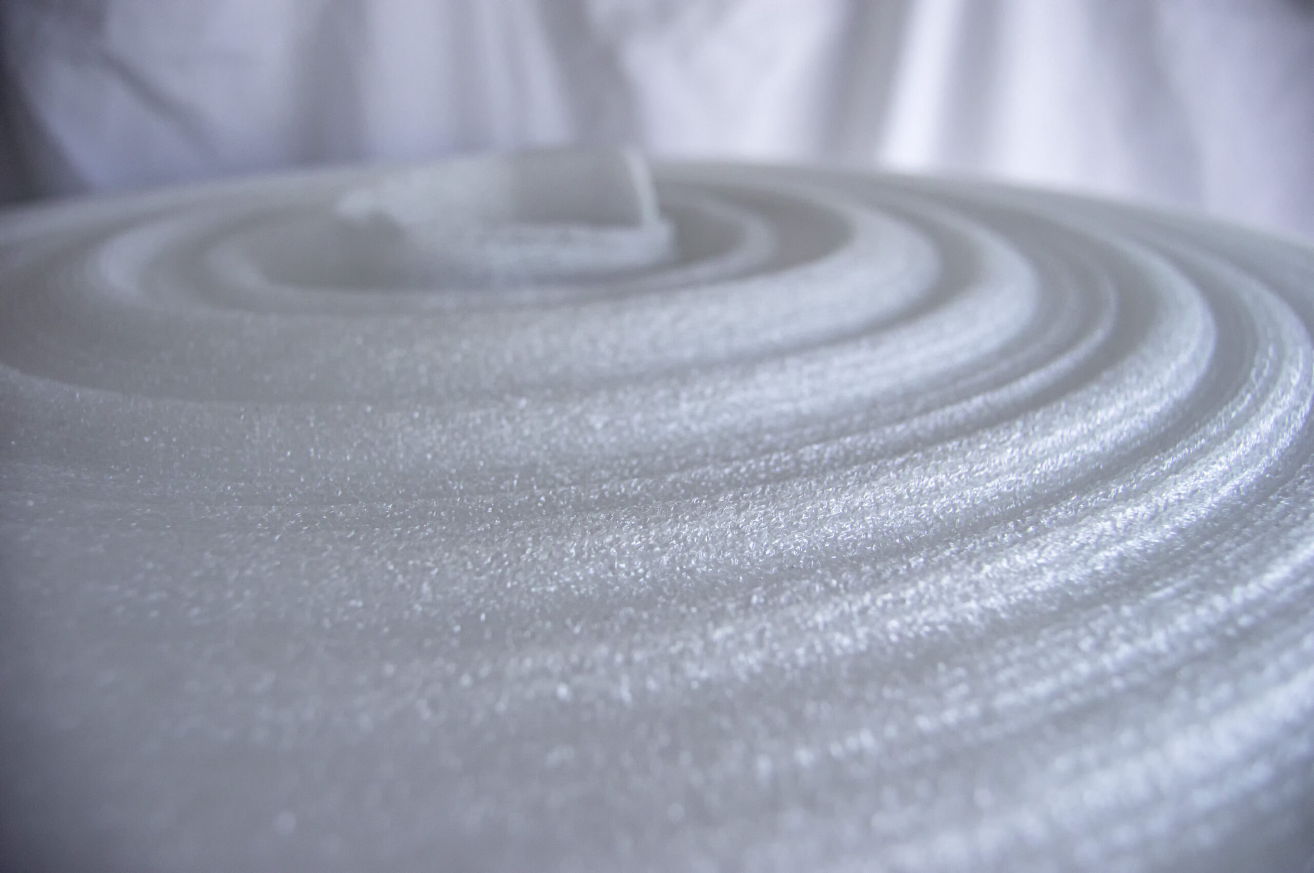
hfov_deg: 67.4
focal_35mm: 27
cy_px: 436
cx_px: 657
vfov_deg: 47.8
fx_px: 985
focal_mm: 18
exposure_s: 1/160
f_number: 4
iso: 400
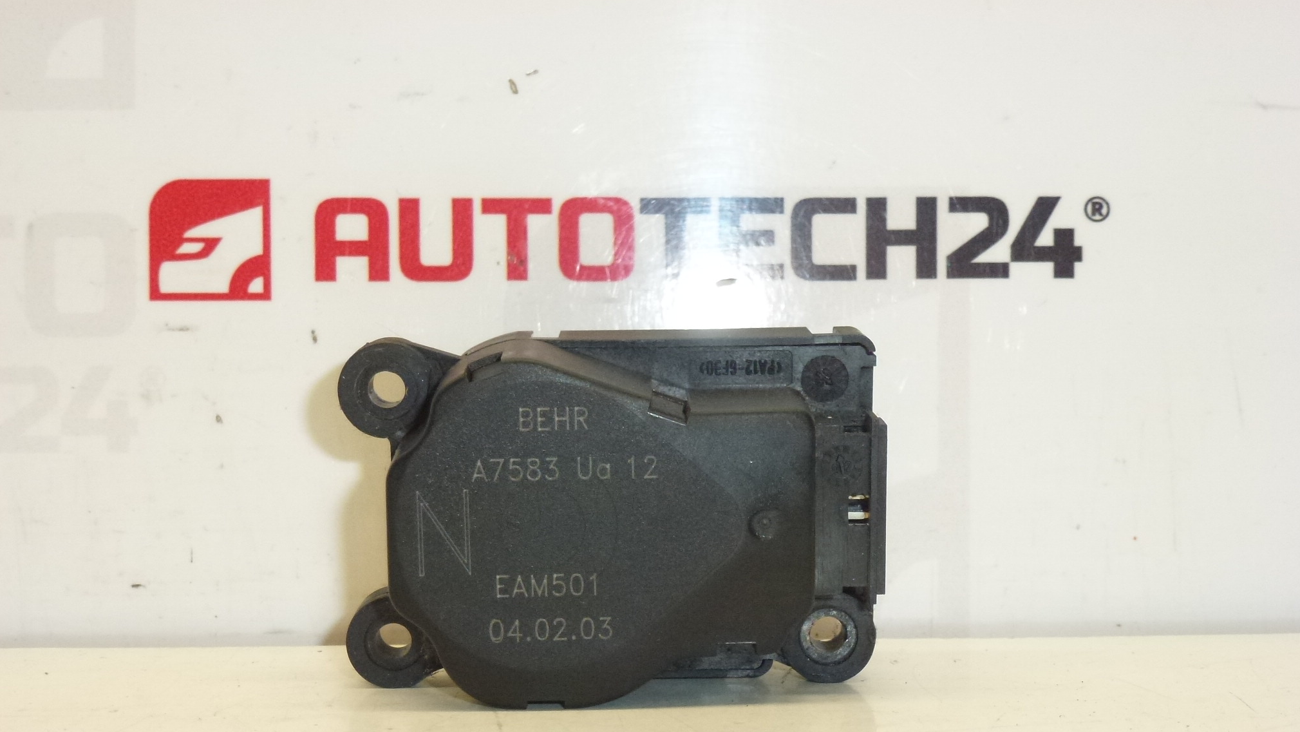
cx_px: 657
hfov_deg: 33.3
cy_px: 490
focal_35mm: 63
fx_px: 2172
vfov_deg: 19.1
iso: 400
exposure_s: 1/160
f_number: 4.4
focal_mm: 10.1
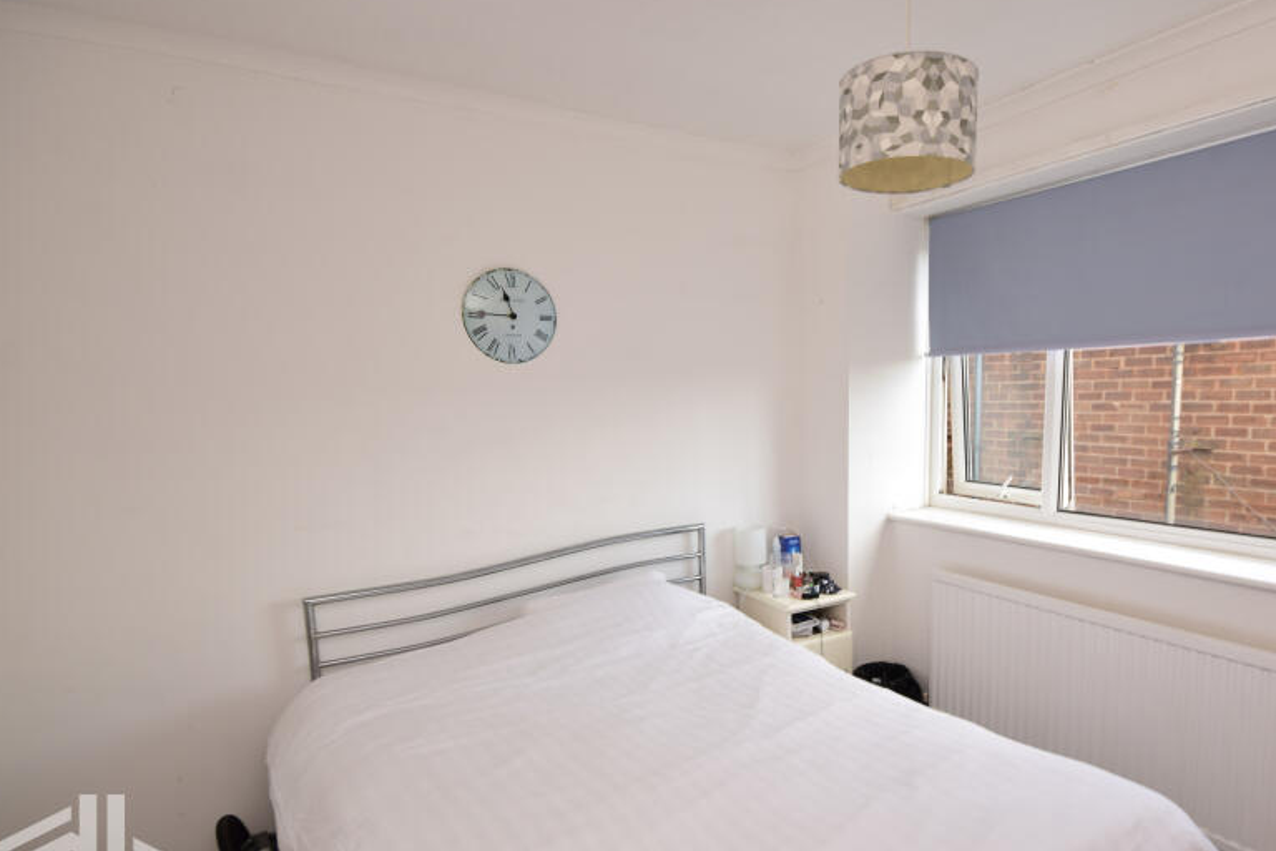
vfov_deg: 61.5
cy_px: 503
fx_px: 709
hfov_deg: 83.2
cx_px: 746
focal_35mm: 20
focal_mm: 10
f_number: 10
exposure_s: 1/25
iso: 100
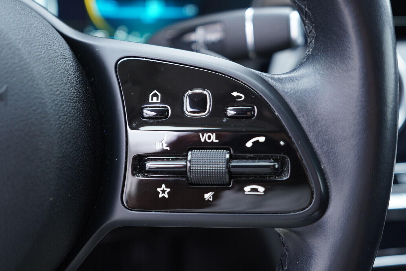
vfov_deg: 36.9
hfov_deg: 53.1
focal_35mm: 36
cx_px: 203
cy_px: 136
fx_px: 406
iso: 500
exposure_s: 1/40
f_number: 2.8
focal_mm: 24
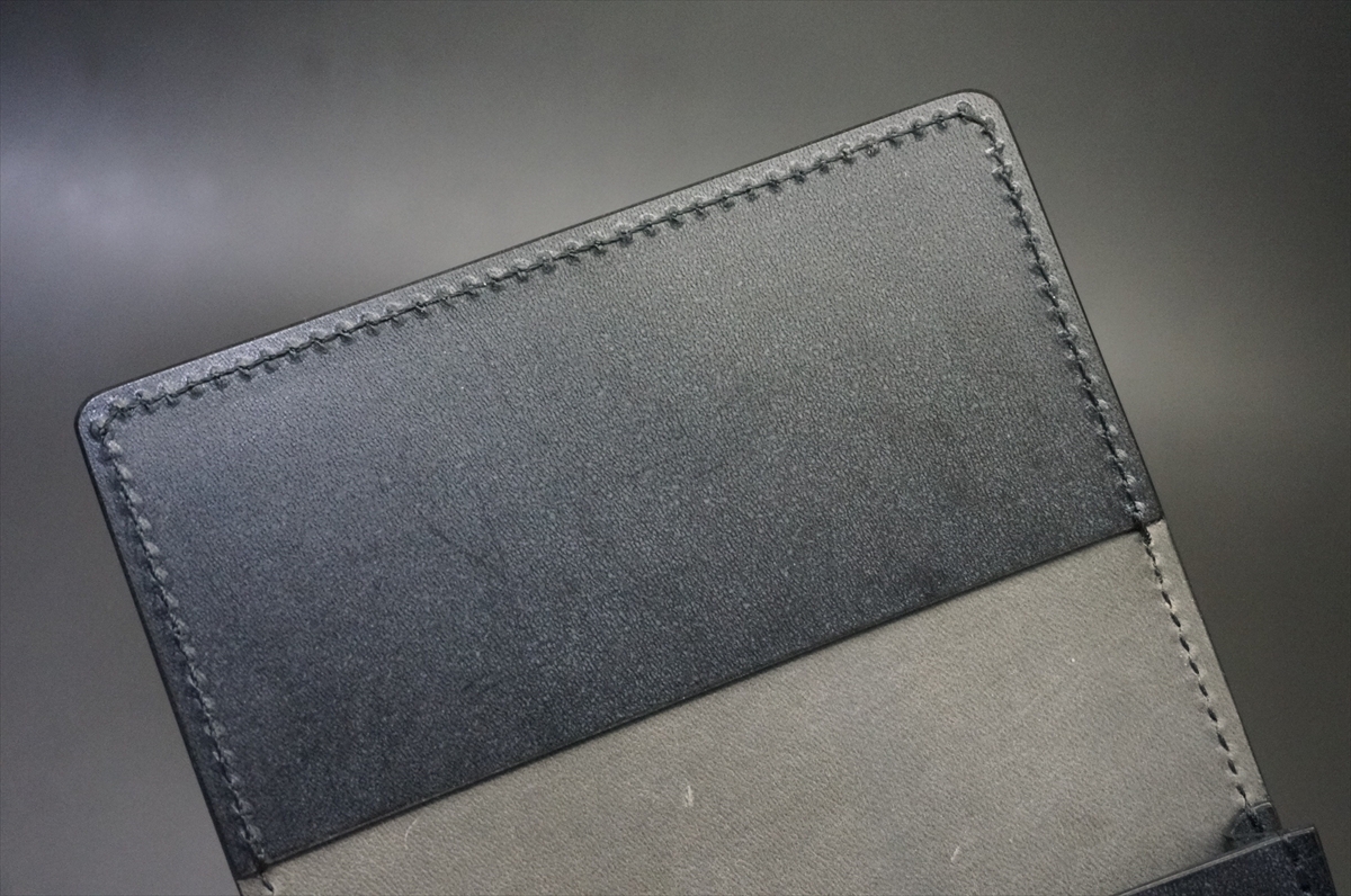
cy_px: 448
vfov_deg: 29.8
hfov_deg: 43.7
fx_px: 1686
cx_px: 676
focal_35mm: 45
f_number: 5
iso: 3200
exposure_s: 1/160
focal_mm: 30
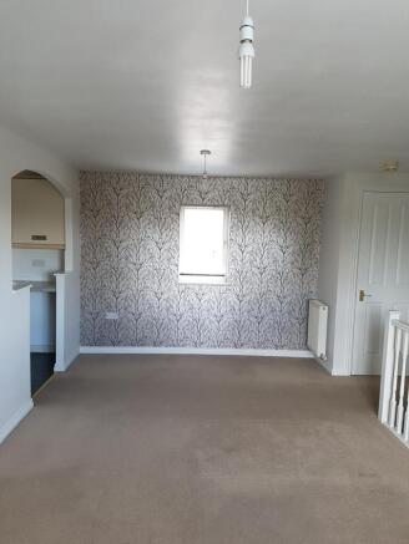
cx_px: 204
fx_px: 409
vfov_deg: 67.3
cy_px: 272
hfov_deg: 53.1
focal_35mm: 26
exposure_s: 1/50
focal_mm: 4.2
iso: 160
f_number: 1.7
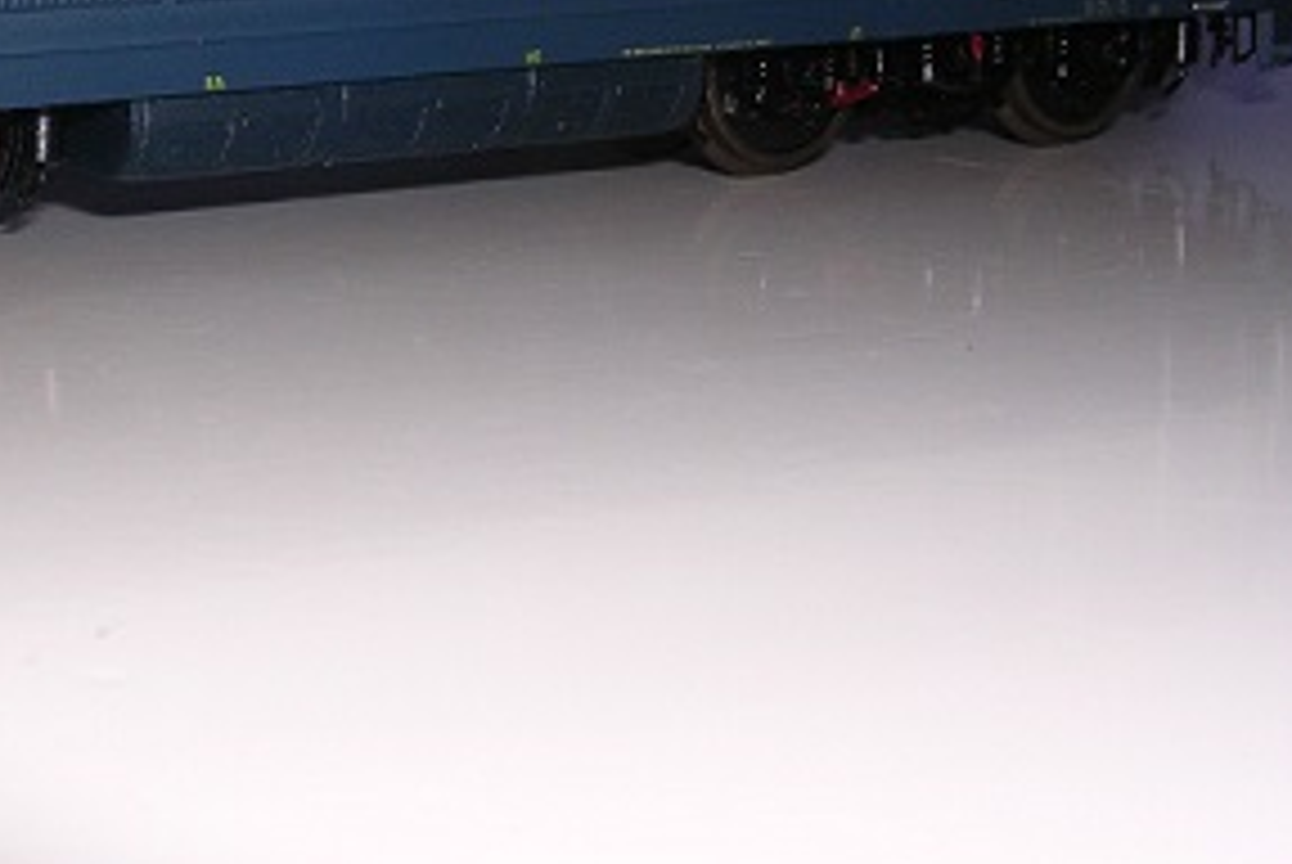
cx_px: 122
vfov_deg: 17.1
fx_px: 2838
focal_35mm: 79
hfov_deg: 24.9
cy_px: 97
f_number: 5.6
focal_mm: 5.8
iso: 100
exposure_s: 1/60.1
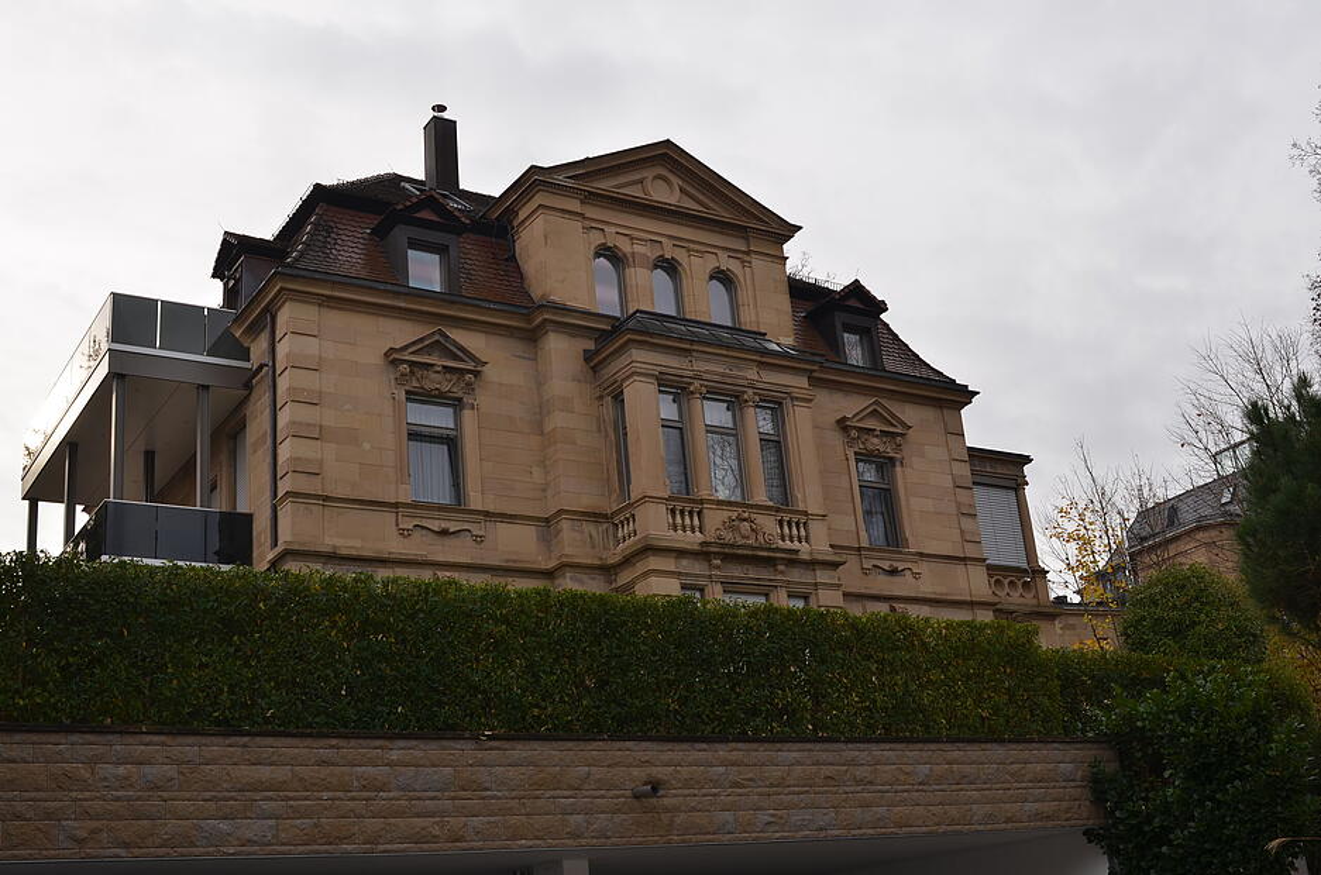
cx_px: 660
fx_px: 1483
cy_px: 438
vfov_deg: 32.9
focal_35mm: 40
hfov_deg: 48.0
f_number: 5.6
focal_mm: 27
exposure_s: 1/250
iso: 100
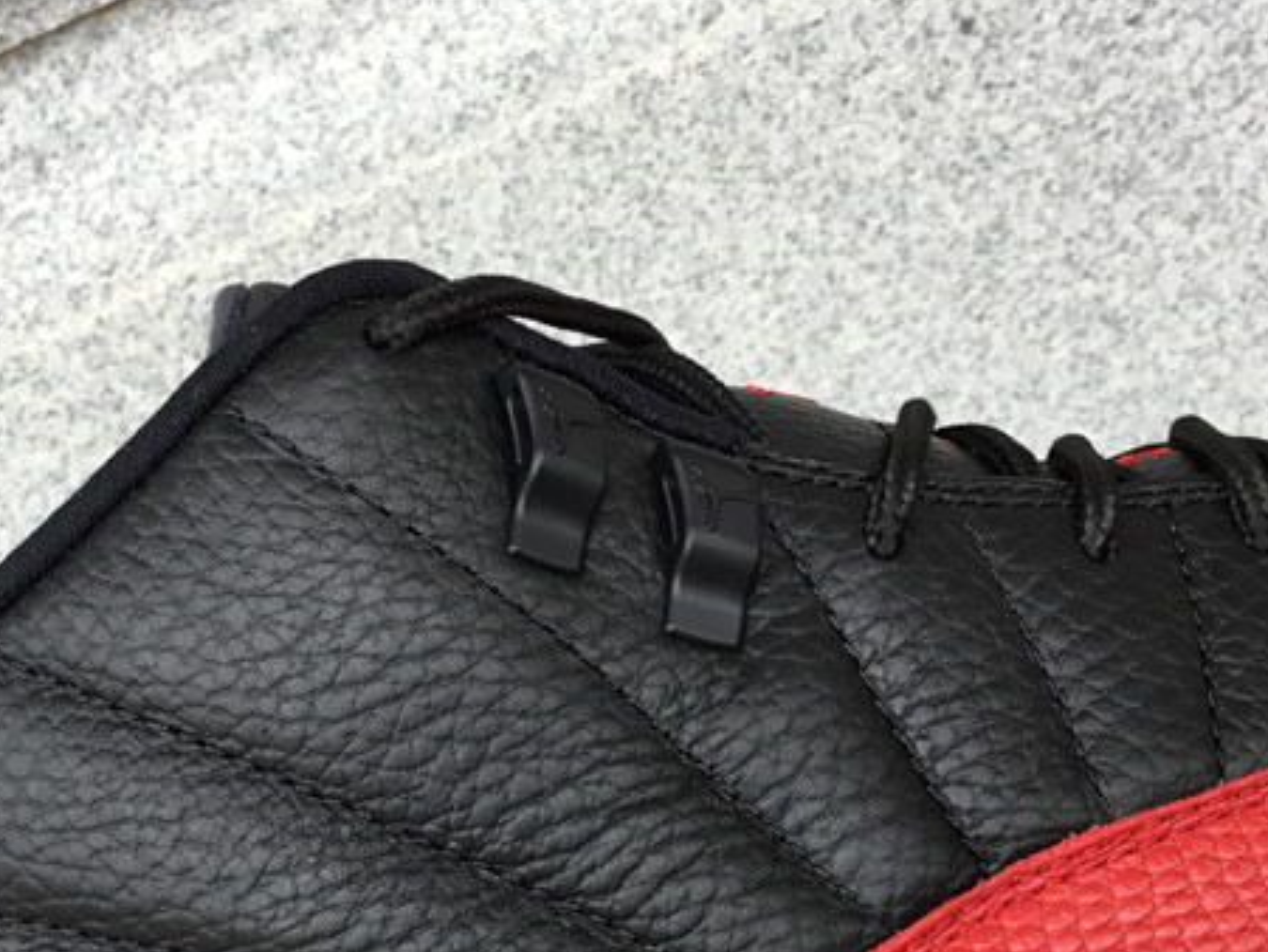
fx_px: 2272
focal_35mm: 62
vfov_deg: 23.3
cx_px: 482
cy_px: 756
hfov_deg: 31.1
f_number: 2.4
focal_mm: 3.3
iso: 25
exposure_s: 1/123
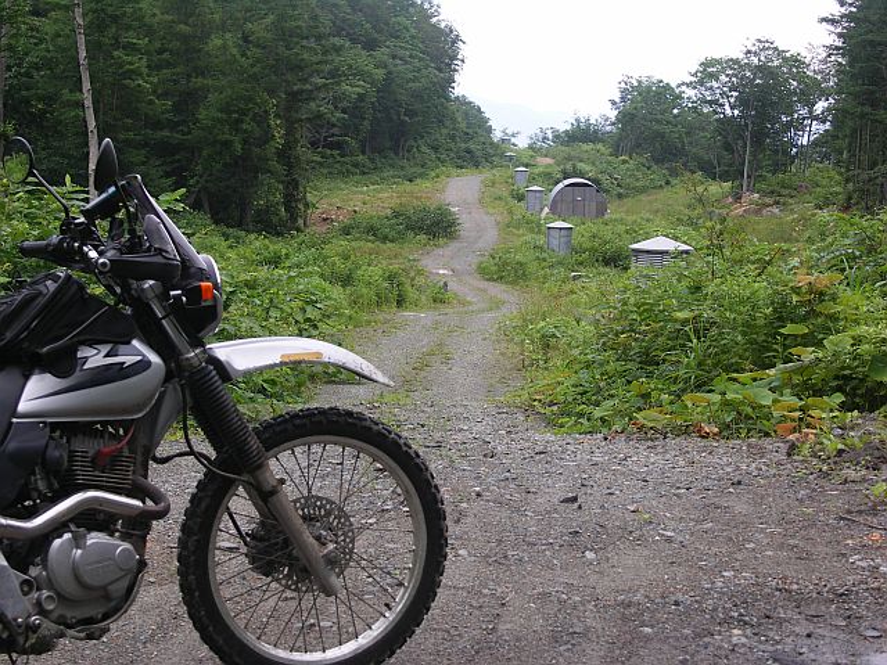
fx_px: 1666
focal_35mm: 65
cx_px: 444
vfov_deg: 22.6
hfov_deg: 29.8
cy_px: 332
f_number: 3.2
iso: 50
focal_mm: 16.9
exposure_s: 1/100
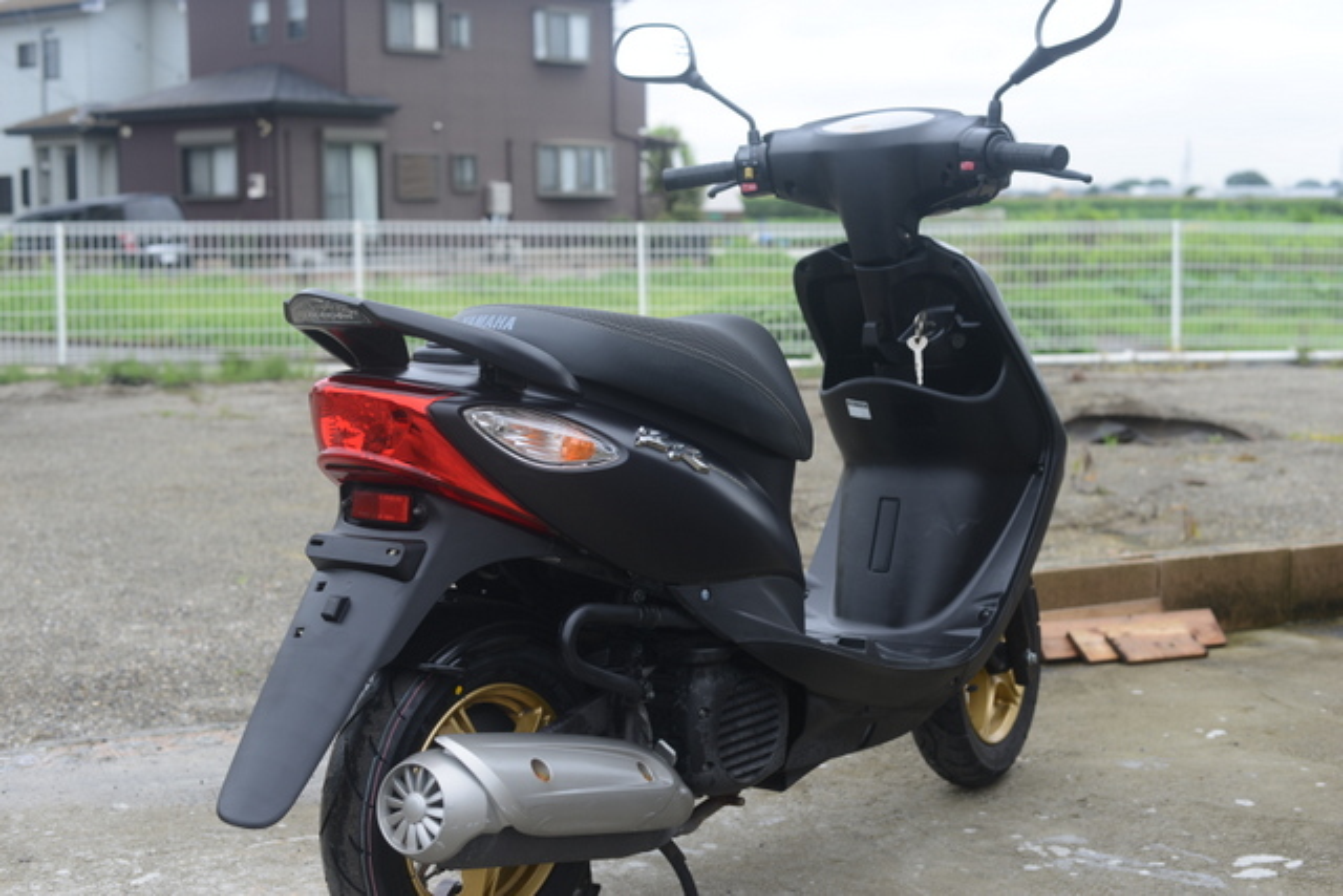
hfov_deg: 39.6
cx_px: 672
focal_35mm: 50
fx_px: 1866
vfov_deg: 27.0
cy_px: 448
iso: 100
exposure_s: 1/125
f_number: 5.6
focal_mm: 50
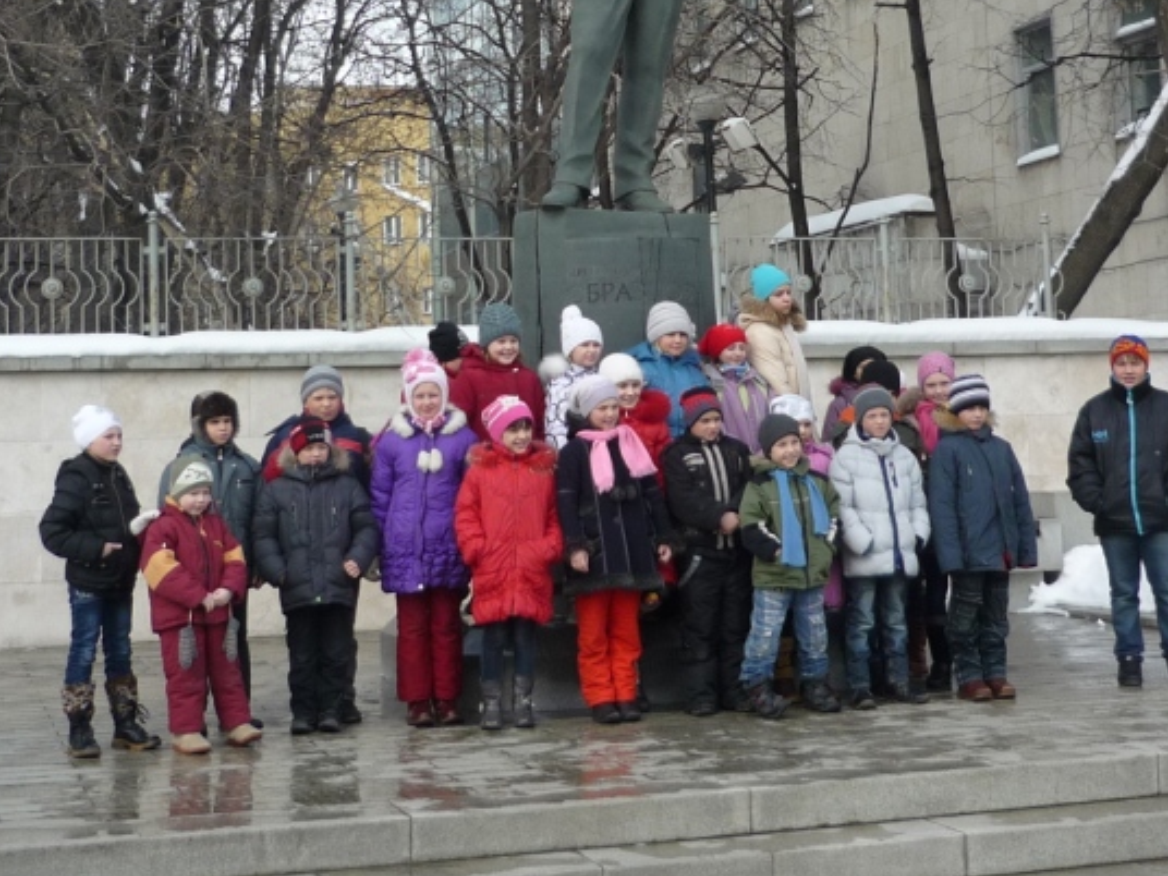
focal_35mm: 63
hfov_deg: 30.7
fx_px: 2126
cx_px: 610
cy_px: 185
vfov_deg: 23.0
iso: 100
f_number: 2.8
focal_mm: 5.5
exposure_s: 1/640
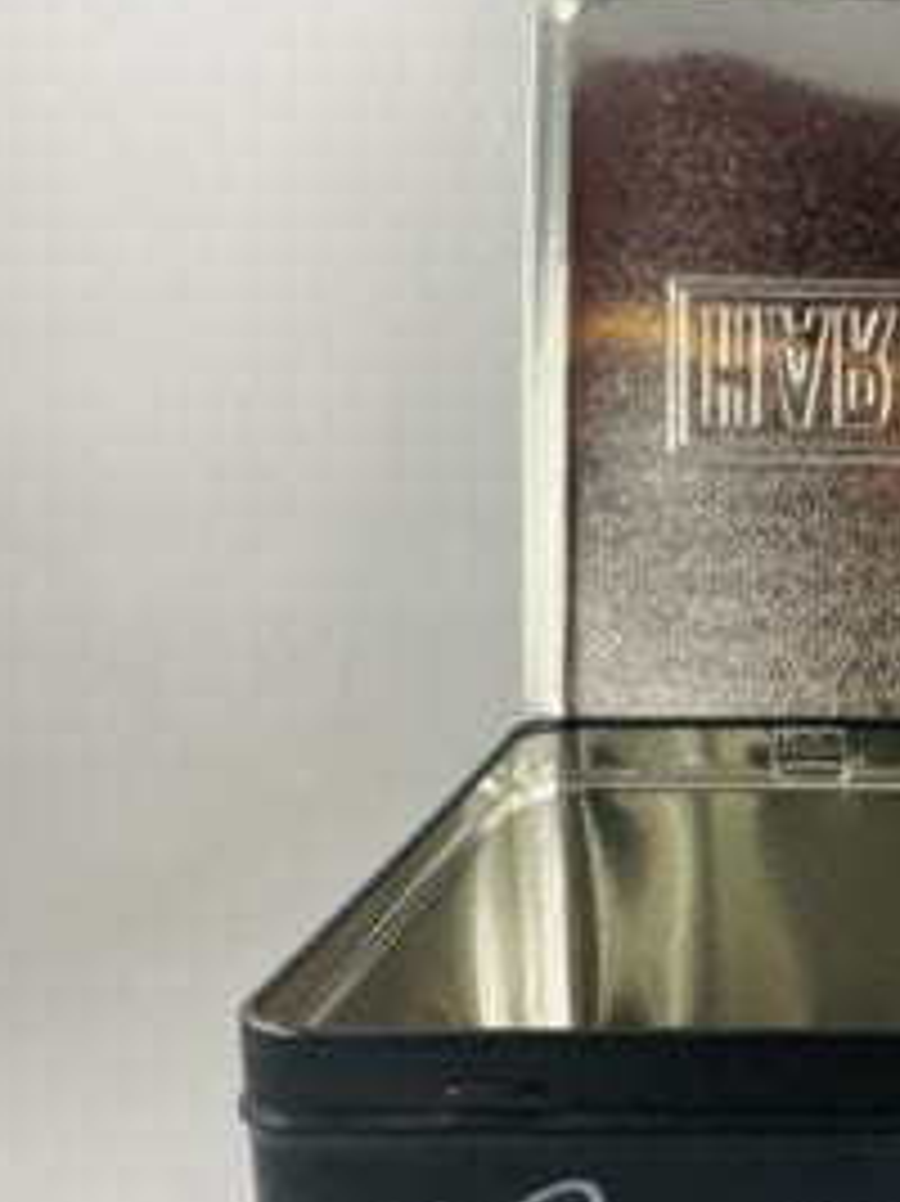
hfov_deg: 20.9
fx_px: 2255
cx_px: 1098
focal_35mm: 65
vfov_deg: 29.6
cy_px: 795
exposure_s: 1/100
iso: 80
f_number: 1.8
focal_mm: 4.25
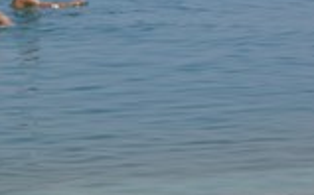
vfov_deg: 4.2
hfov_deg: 6.7
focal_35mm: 312
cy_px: 167
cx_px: -96
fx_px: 2667
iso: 100
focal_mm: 116
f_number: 10
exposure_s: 1/400
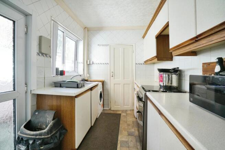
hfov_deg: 96.7
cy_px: 75
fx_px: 100
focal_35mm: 16
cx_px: 112
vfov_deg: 73.8
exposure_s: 1/80
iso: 2000
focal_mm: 16
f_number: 11
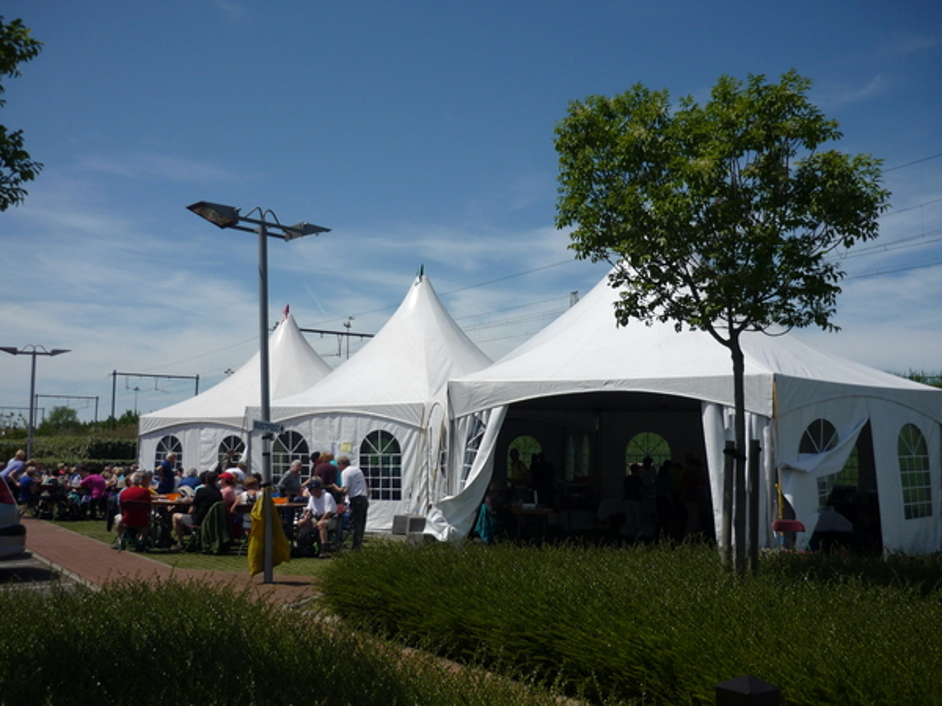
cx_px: 471
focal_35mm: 33
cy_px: 353
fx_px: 898
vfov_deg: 42.9
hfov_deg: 55.4
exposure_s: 1/400
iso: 100
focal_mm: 5.5
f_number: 8
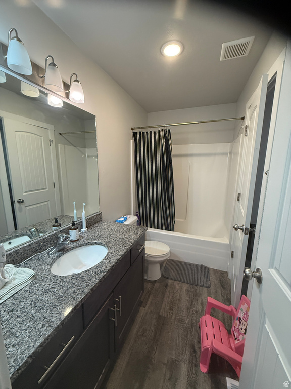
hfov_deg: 85.7
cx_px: 146
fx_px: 157
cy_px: 194
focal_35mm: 14
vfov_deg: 102.1
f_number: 2.2
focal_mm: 2.22
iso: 320
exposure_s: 1/120
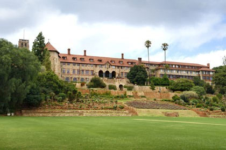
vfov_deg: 29.9
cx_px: 113
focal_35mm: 45
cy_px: 75
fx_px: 282
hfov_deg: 43.6
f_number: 11
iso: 200
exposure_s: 1/320
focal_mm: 45
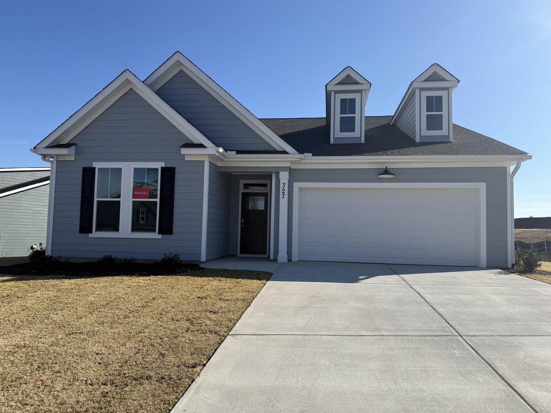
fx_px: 382
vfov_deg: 56.8
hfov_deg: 71.6
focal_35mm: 24
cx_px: 276
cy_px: 206
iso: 80
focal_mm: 6.76
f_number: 1.78
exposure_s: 1/4975
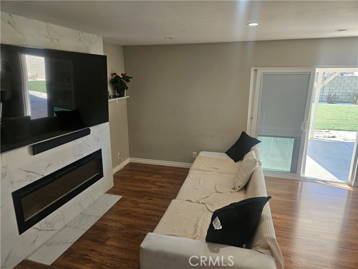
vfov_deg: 58.9
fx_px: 238
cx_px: 179
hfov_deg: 73.9
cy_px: 134
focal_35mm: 23
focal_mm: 5.4
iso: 100
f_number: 1.8
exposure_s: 1/120
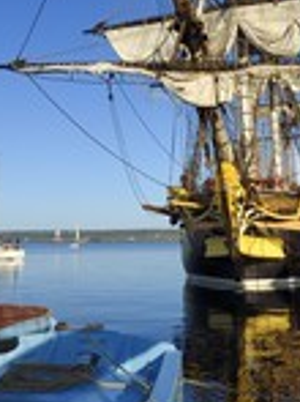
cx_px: 139
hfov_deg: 32.8
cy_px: 79
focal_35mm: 44
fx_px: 509
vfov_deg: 41.1
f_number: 14
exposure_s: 1/250
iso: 200
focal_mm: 16
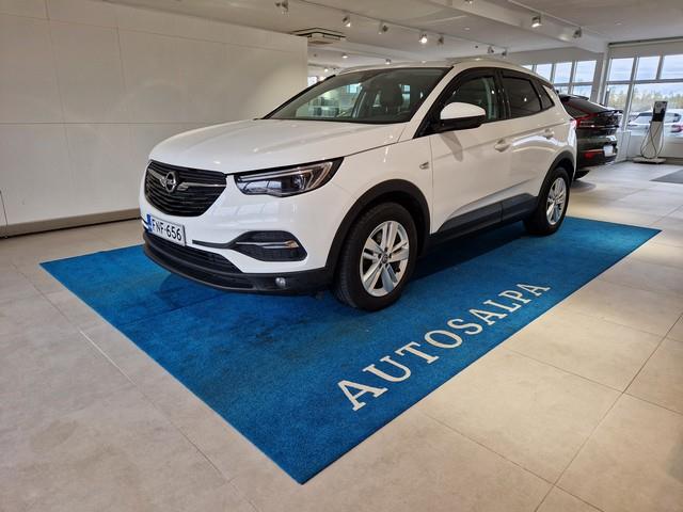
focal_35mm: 23
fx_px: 454
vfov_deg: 58.9
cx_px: 342
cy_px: 256
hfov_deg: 73.9
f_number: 1.8
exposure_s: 1/180
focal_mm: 5.4
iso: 64
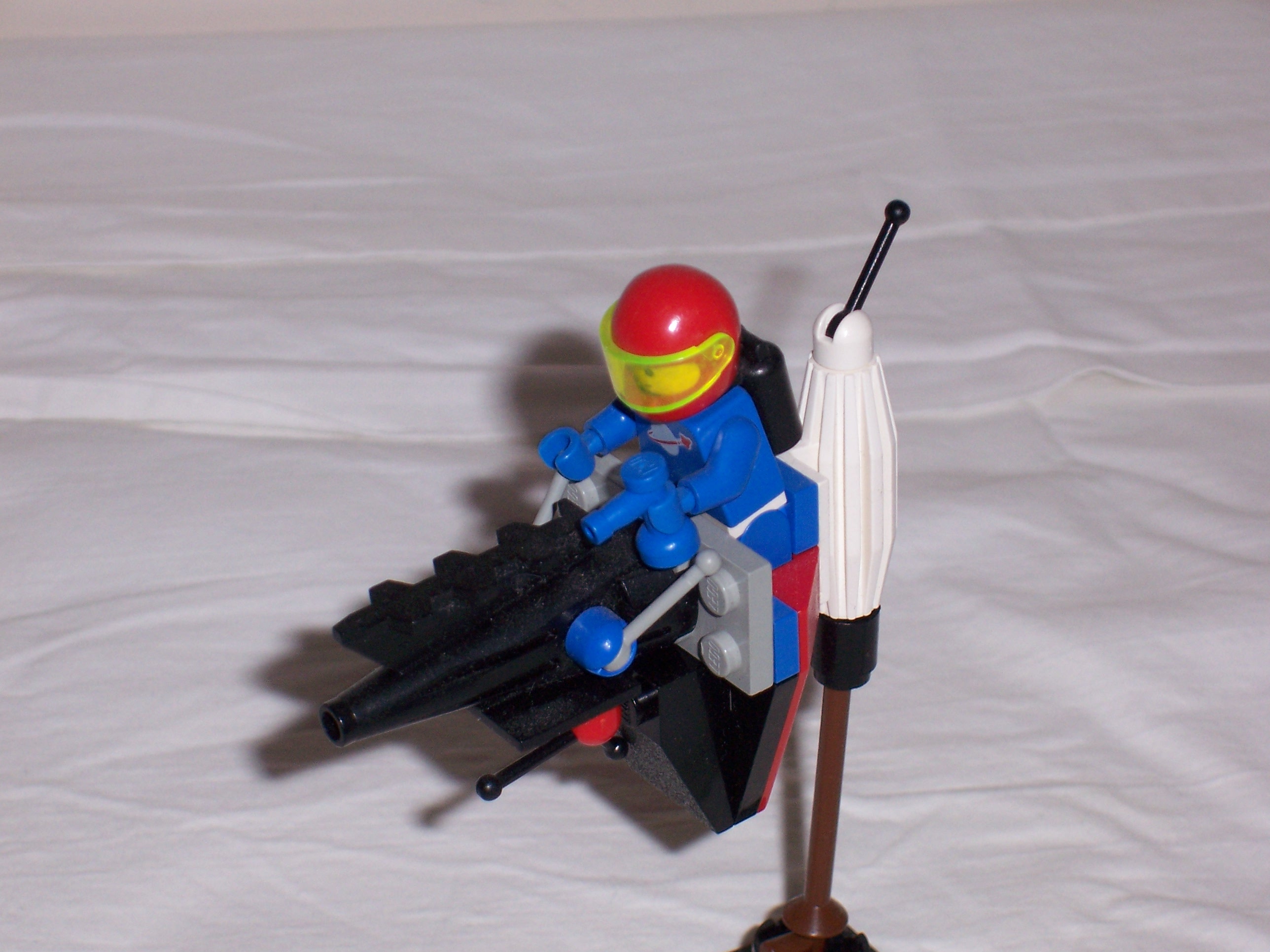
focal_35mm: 108
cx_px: 635
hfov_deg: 18.2
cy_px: 476
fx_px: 3962
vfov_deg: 13.7
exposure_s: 1/125
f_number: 4.8
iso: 125
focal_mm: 18.6
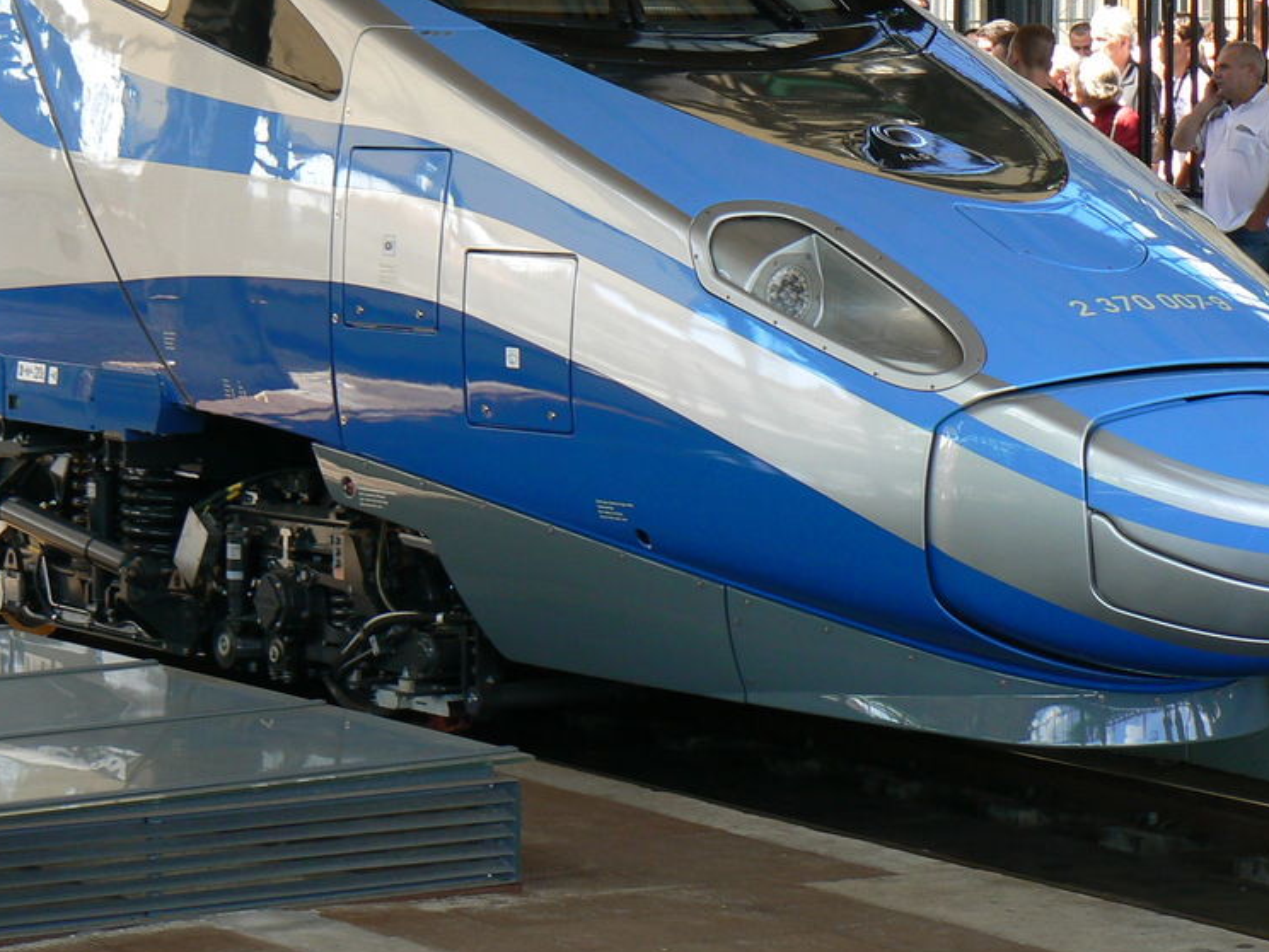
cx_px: 486
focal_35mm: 129
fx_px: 4729
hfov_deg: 15.3
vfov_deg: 11.5
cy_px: 283
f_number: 4
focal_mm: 13.4
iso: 80
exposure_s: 1/100
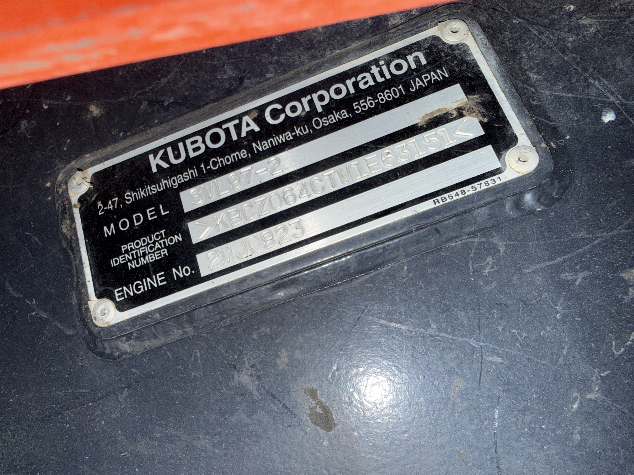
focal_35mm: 24
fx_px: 440
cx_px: 317
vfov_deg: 56.8
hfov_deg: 71.6
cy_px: 238
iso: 25
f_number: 2.2
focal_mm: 2.22
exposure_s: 1/122
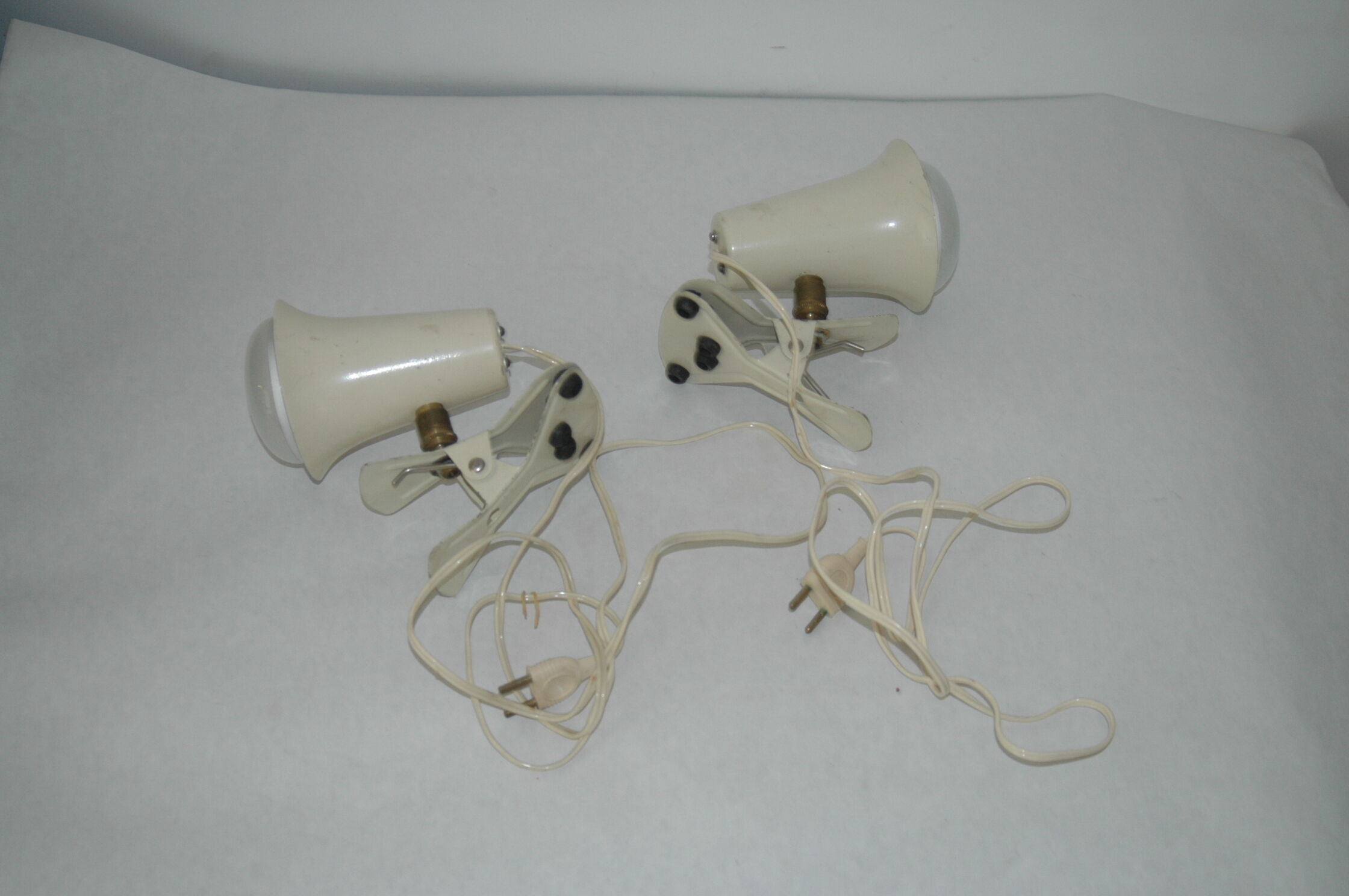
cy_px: 448
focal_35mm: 42
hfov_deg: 46.4
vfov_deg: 31.8
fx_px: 1572
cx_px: 674
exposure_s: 1/15
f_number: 3.5
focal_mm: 28
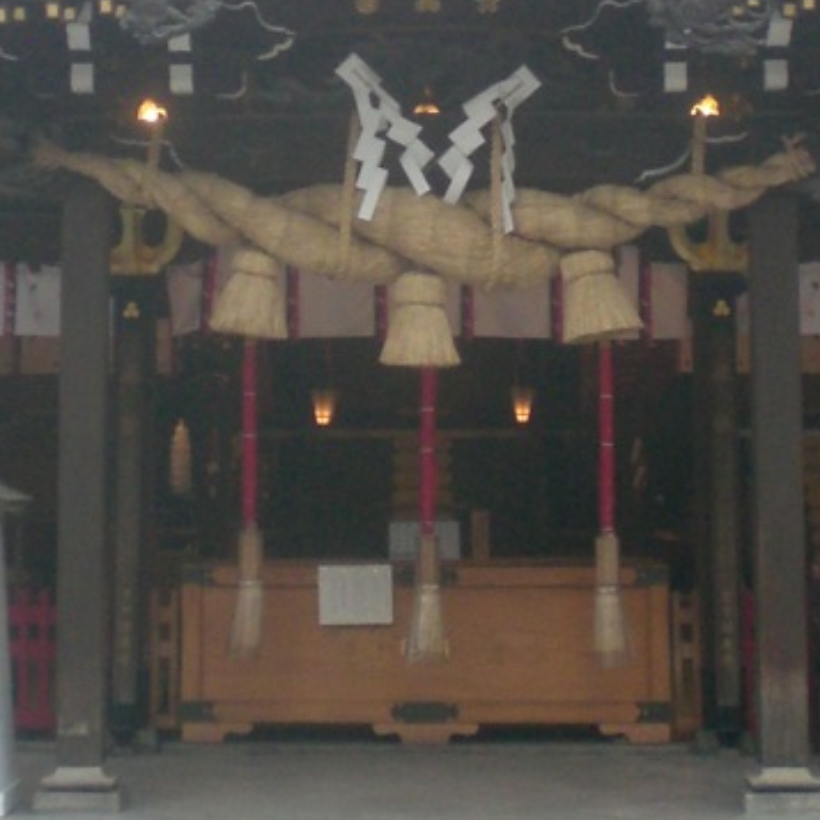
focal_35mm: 94
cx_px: 413
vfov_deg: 18.1
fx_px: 2519
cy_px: 23
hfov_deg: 18.5
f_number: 3.1
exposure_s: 1/60
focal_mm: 6.3
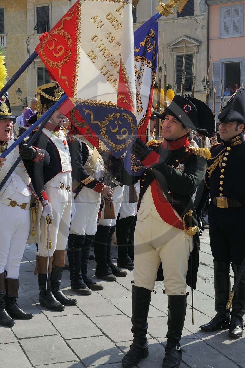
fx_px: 592
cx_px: 120
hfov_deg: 23.4
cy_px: 170
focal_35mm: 58
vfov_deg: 34.5
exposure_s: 1/250
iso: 400
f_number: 14
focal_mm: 48
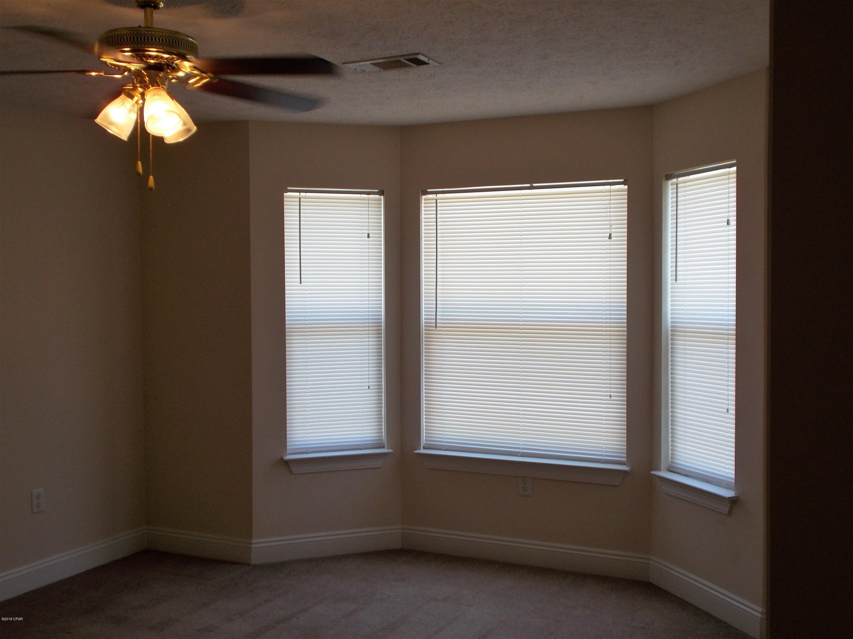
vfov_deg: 36.8
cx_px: 426
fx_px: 961
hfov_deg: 47.9
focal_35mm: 39
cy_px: 320
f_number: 3.9
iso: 80
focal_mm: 6.9
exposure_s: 1/80
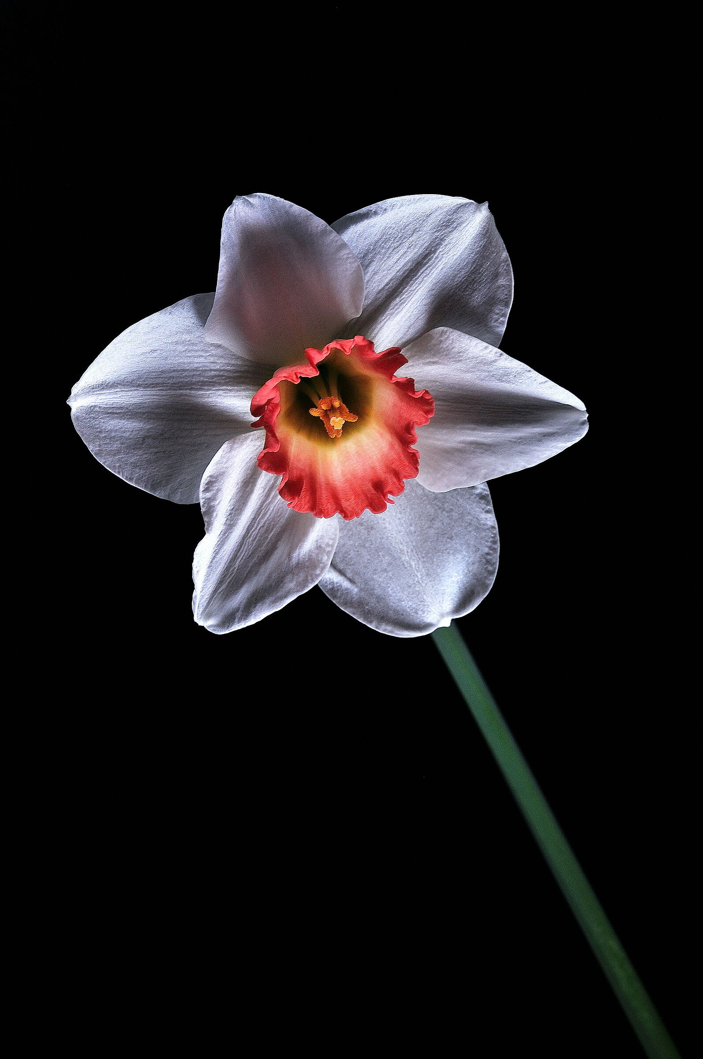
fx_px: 6607
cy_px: 530
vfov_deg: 9.2
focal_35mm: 225
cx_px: 352
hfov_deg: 6.1
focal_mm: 150
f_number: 10
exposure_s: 1/60
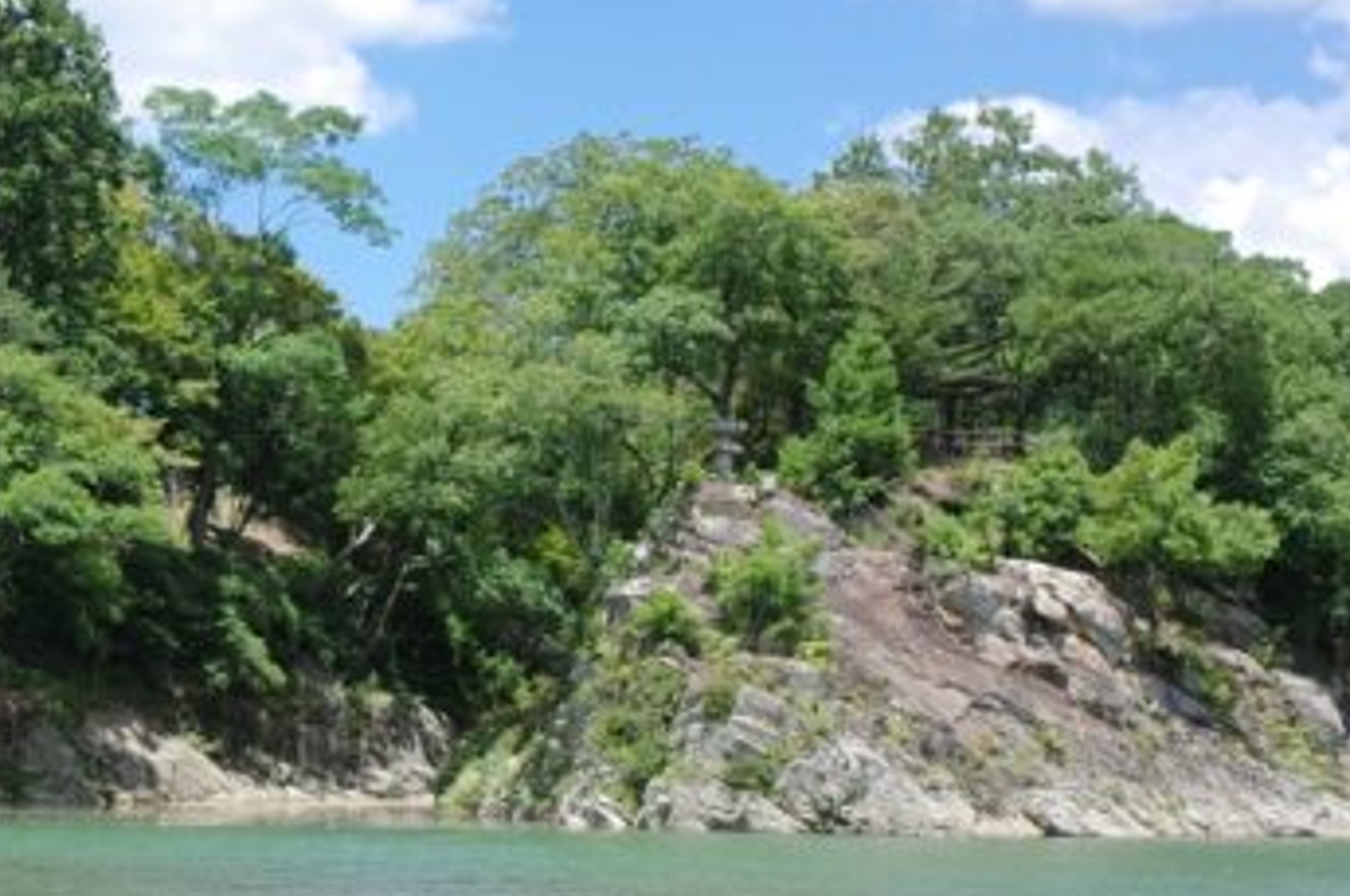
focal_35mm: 83
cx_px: -113
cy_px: 681
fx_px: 3108
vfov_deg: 16.3
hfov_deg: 23.1
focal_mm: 18.3
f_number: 5.6
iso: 100
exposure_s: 1/250
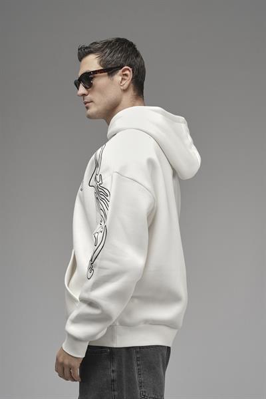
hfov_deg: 18.2
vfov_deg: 27.0
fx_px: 831
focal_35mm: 75
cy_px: 200
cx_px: 133
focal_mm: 50
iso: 64
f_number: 7.1
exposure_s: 1/125
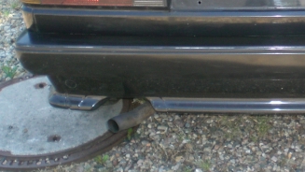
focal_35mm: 81
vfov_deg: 14.6
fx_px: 655
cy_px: -9
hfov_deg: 25.6
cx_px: 259
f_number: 3.1
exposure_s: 1/200
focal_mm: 6.3
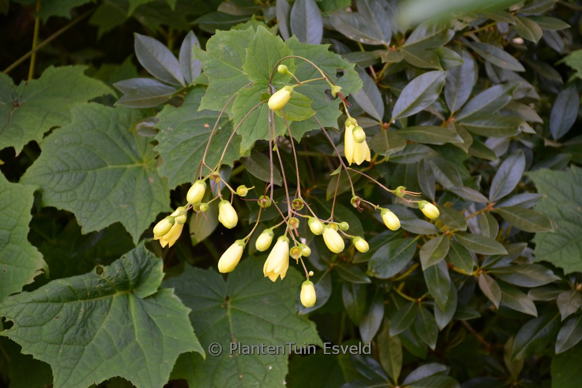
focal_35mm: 90
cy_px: 194
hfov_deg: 22.6
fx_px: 1455
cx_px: 291
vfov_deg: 15.2
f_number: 5
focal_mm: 60
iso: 1000
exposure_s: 1/125
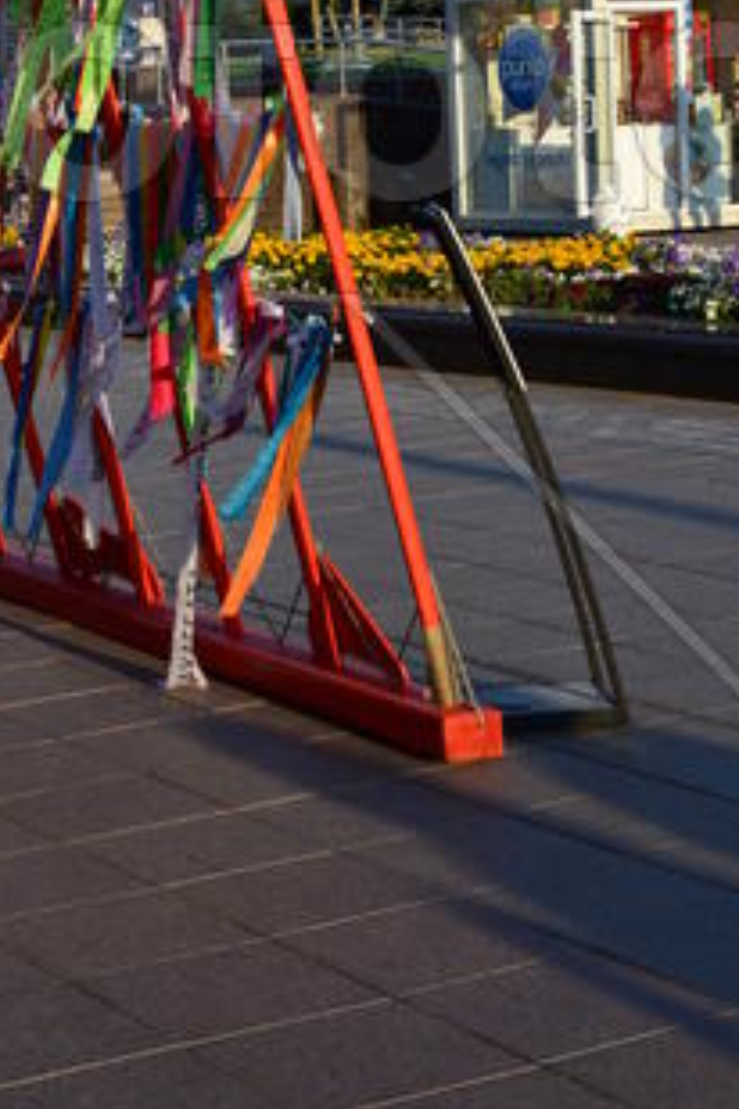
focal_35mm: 90
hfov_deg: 15.1
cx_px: 163
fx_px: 2771
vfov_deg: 22.1
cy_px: 111
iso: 100
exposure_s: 1/125
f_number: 9
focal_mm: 32
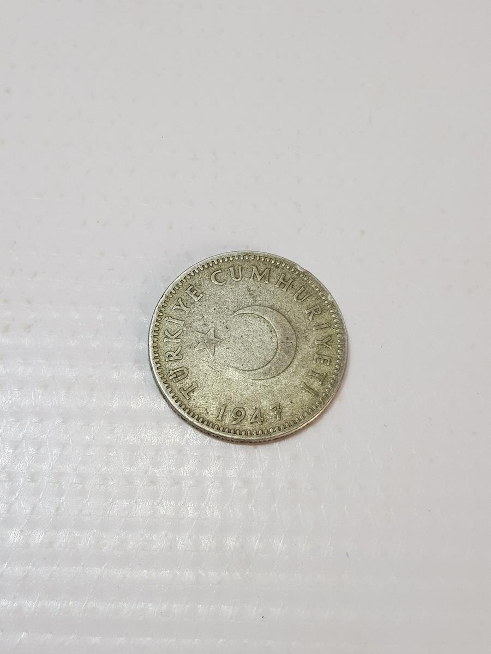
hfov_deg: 53.1
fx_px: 492
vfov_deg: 67.3
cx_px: 246
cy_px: 327
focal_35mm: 26
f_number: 1.7
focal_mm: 4.3
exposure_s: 1/126
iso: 40
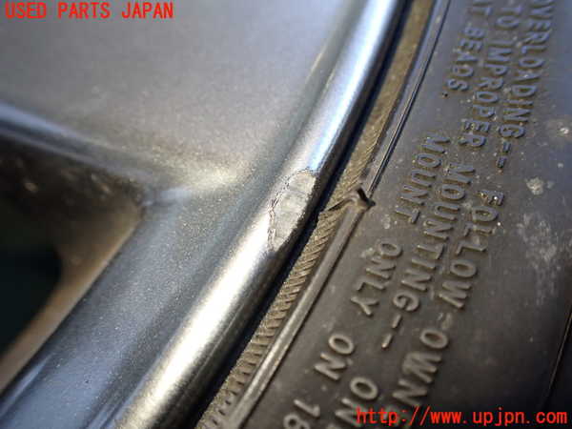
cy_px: 214
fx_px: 496
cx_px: 286
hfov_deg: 60.0
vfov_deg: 46.8
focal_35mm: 30
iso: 320
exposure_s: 1/125
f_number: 2.3
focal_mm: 5.4
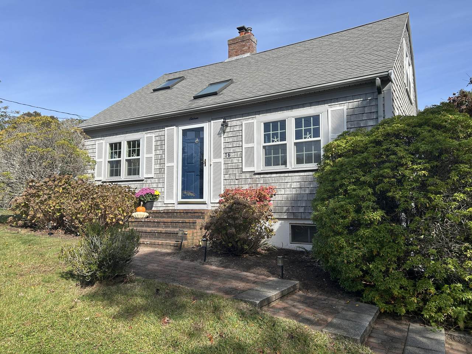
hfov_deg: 67.3
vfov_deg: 53.1
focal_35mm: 26
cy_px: 177
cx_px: 236
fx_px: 355
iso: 50
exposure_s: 1/3571
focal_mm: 5.7
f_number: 1.5
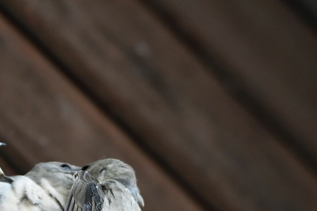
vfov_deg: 1.3
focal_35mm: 1047
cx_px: -47
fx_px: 9219
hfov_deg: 2.0
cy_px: 144
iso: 4000
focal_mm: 300
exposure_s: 1/800
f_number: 5
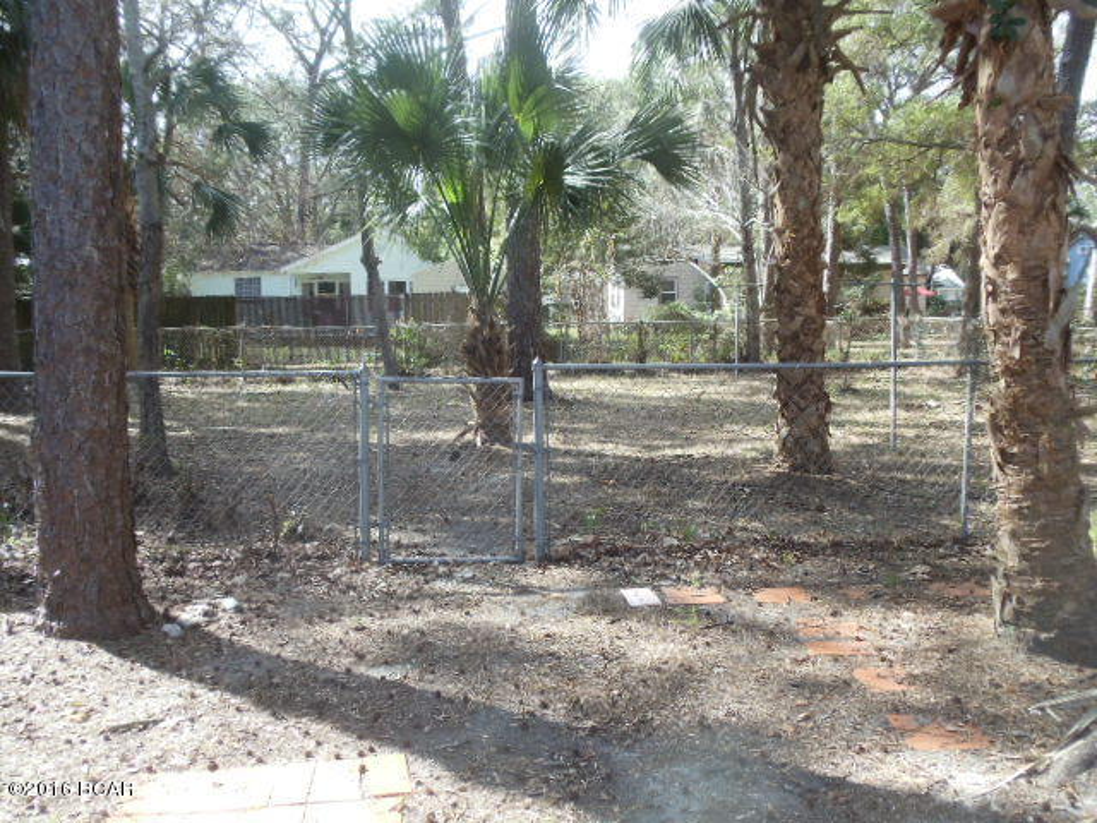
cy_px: 412
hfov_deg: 42.9
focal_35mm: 44
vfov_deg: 32.9
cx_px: 548
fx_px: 1394
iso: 100
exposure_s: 1/200
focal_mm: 6
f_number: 3.5
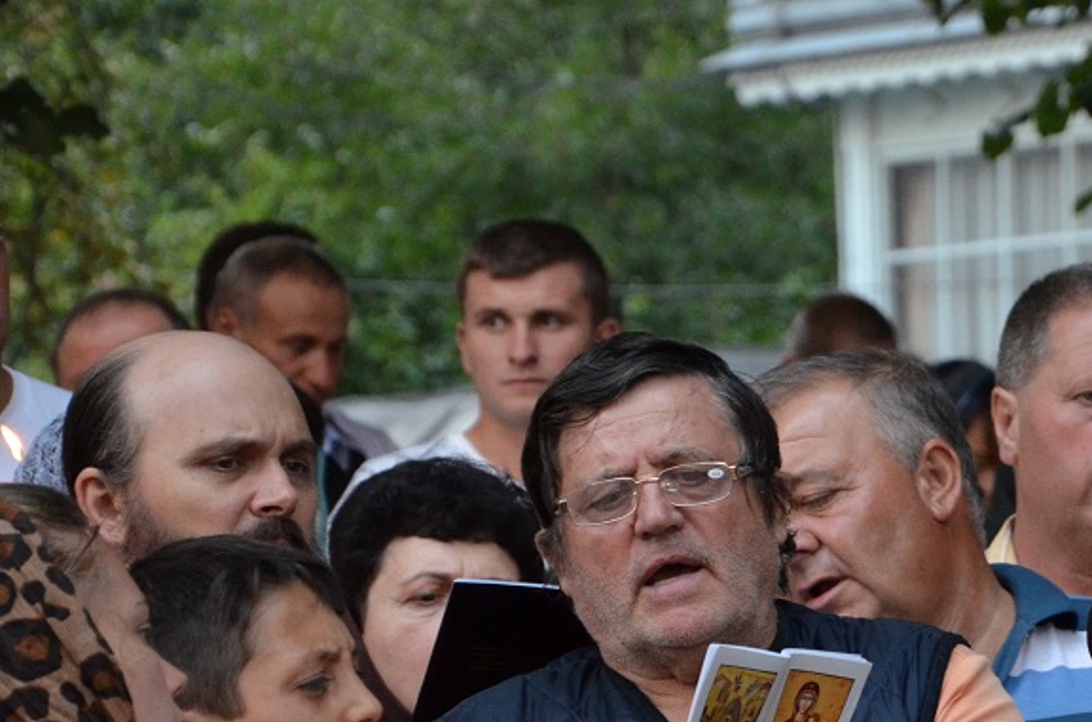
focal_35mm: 306
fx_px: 9259
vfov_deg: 4.5
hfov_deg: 6.7
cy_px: 692
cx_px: 940
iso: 1600
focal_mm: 98
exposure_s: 1/160
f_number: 5.6
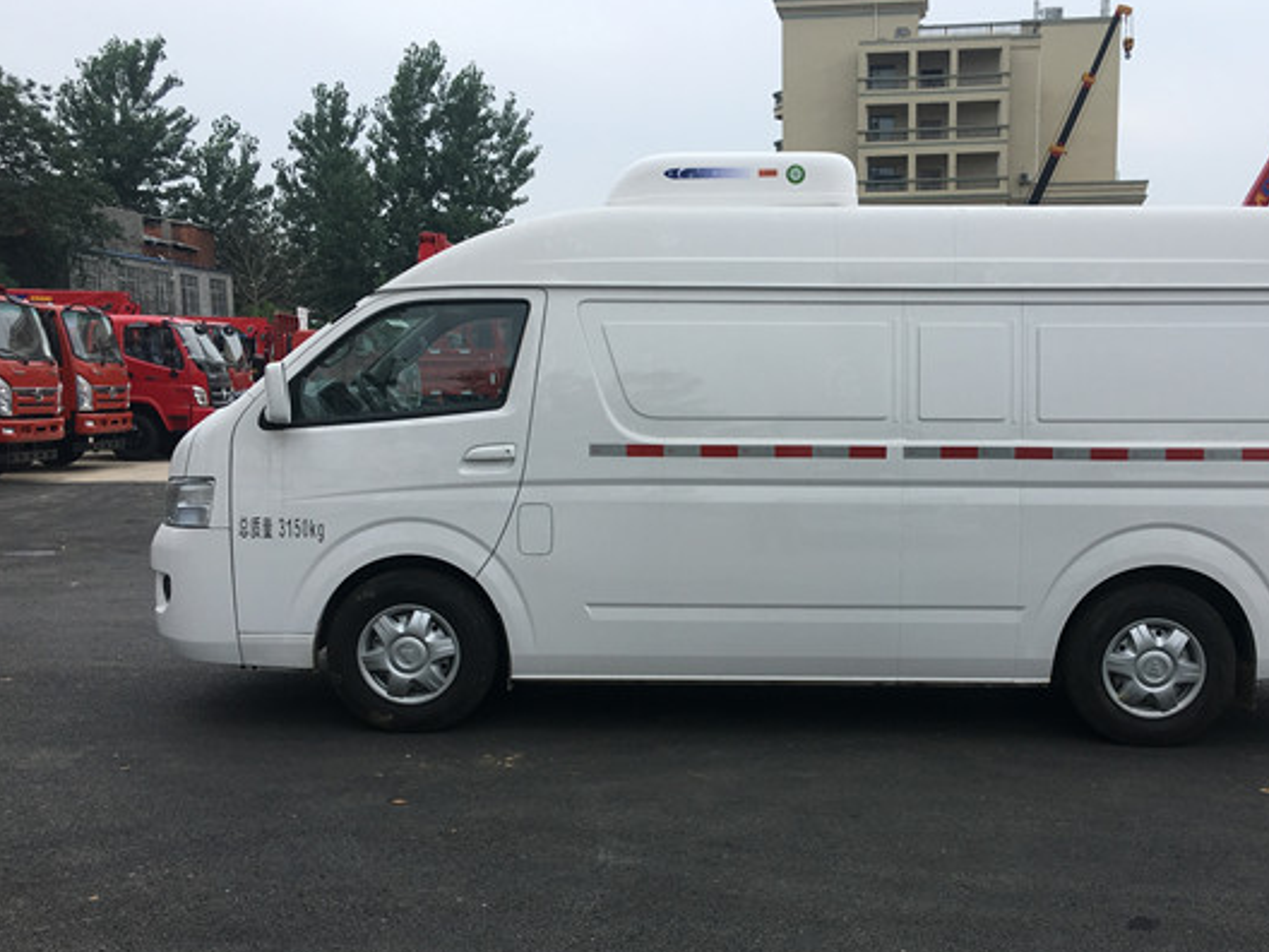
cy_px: 551
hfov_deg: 47.6
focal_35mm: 39
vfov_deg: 36.7
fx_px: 1430
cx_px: 752
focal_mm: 4.15
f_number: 2.2
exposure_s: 1/1054
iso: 25
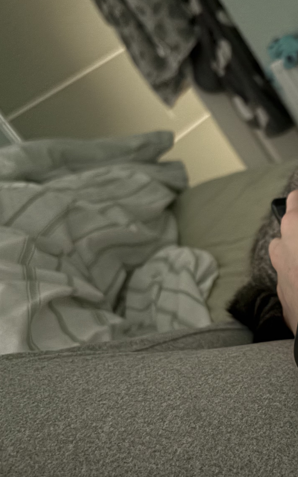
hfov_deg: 24.8
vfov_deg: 41.1
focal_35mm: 49
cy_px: 234
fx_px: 637
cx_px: 315
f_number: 1.6
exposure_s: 1/18
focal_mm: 5.96
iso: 1000
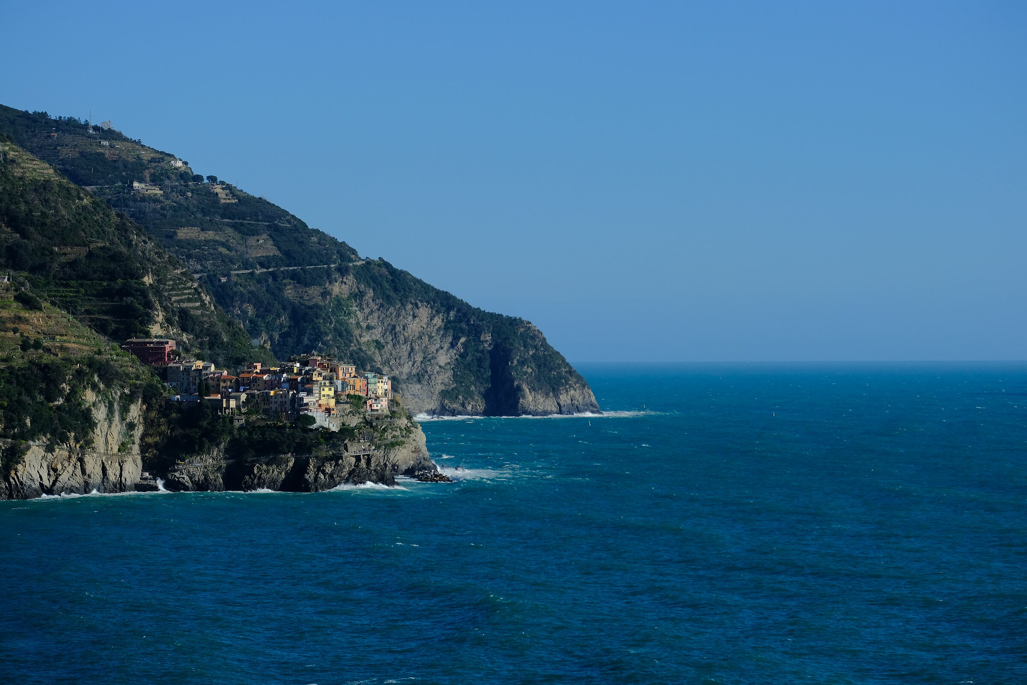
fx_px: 3509
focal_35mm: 123
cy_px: 342
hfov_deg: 16.7
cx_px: 514
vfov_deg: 11.1
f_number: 5.6
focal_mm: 81.9
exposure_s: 1/1600
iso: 200
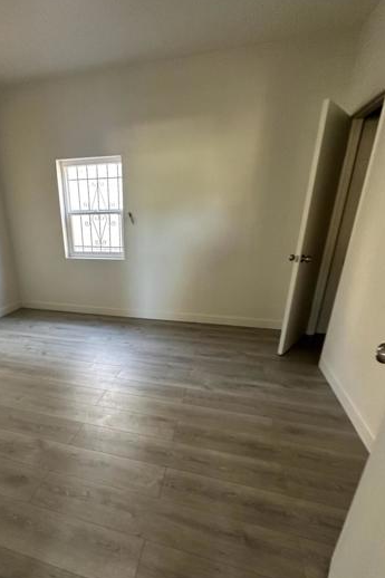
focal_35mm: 18
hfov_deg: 66.1
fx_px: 289
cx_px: 138
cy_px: 326
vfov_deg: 89.6
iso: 320
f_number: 2.2
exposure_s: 1/60
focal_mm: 2.22
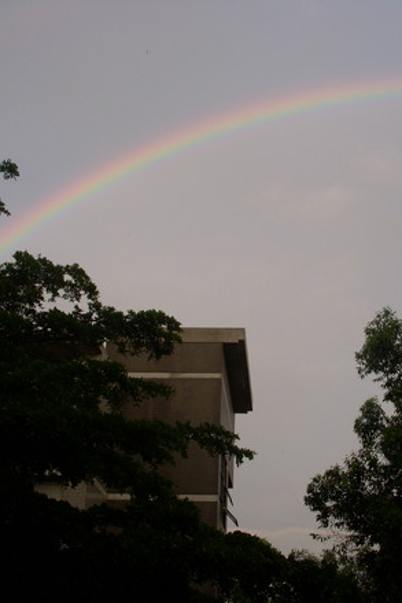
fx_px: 904
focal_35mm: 54
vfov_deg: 36.9
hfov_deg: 24.9
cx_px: 280
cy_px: 297
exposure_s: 1/250
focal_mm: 6.3
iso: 100
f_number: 3.3
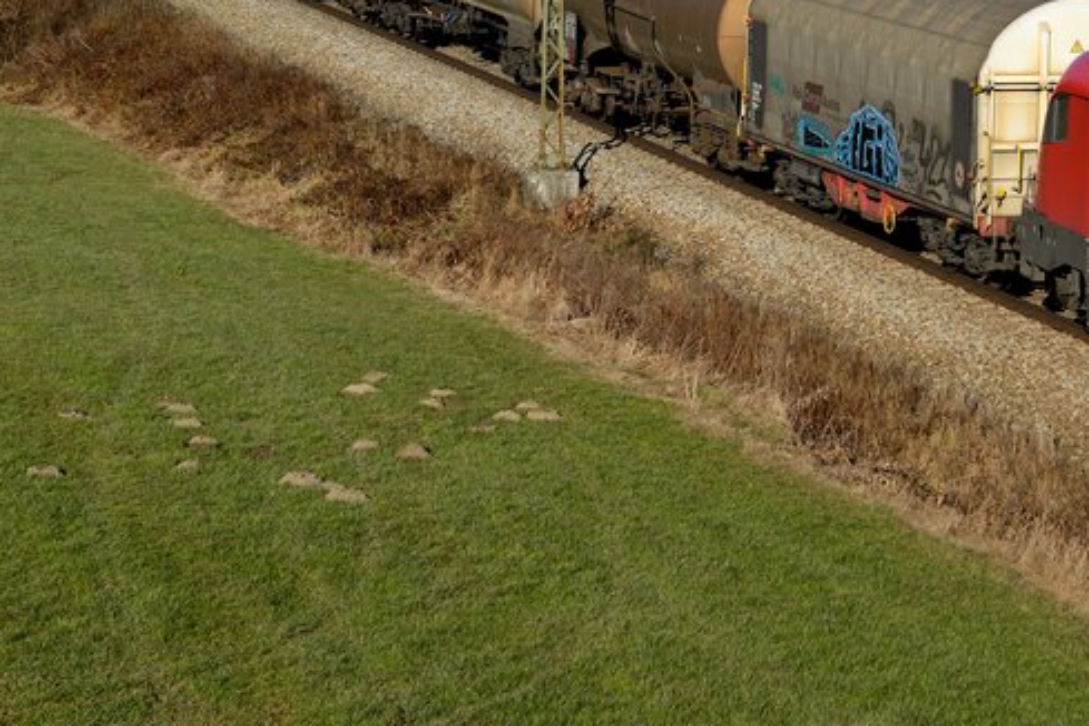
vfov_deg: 10.0
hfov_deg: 15.1
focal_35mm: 135
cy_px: -76
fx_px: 4083
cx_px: 902
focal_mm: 55
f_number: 5.6
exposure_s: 1/1600
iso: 200
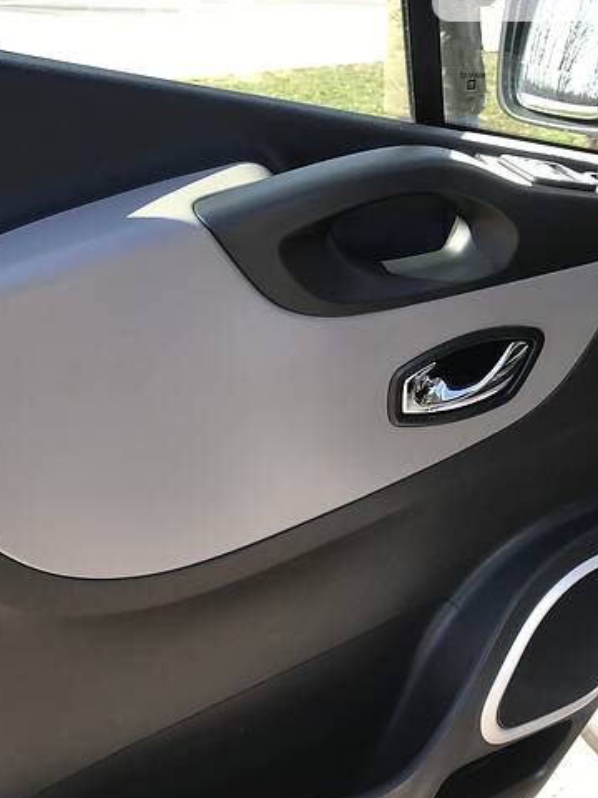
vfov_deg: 52.6
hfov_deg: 40.7
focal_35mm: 35
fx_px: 806
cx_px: 322
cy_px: 429
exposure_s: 1/244
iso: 20
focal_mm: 4
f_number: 1.8
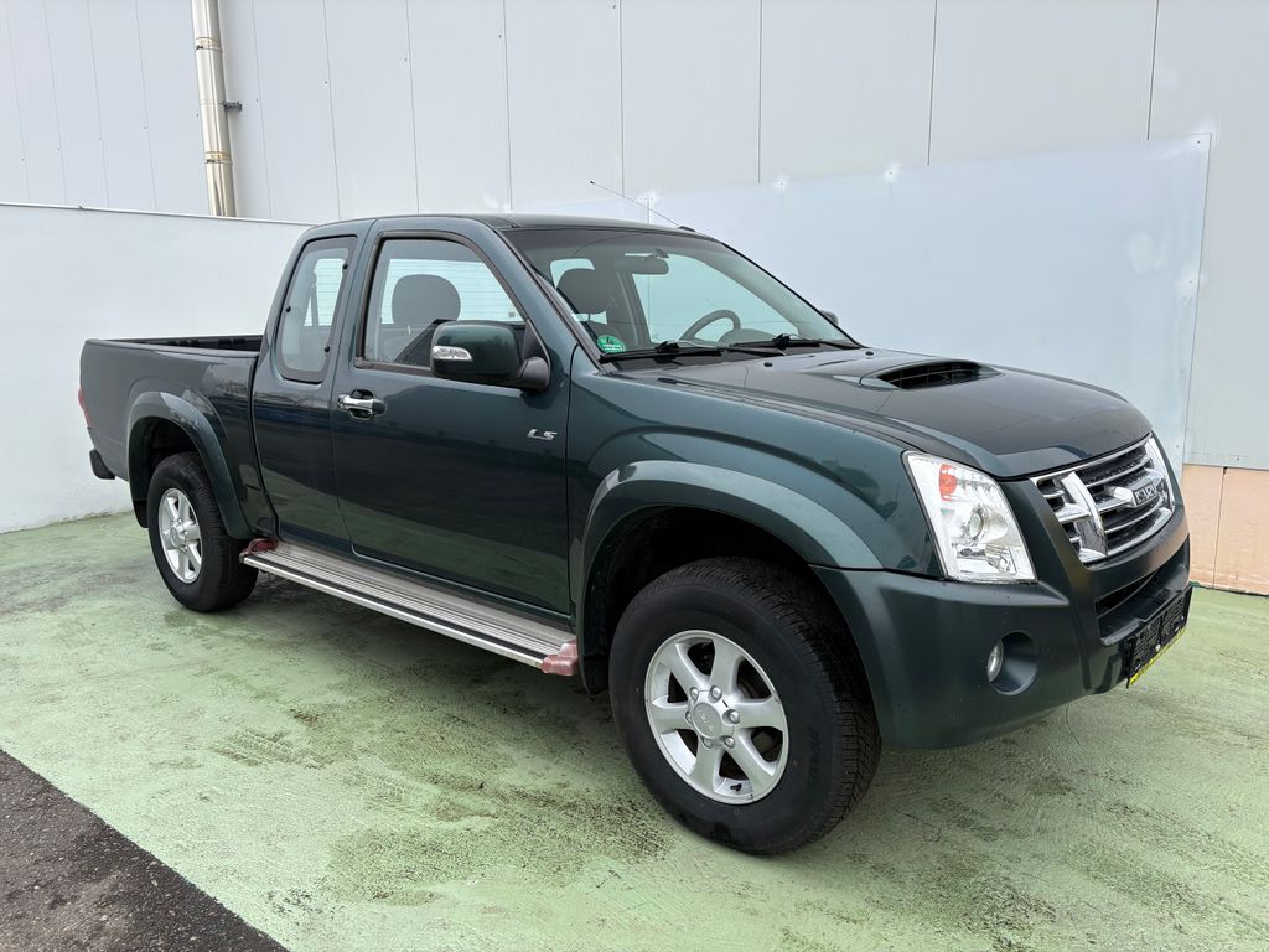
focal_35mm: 26
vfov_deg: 53.1
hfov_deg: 67.3
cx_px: 634
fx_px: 953
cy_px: 476
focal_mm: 5.96
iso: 50
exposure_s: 1/724
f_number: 1.6
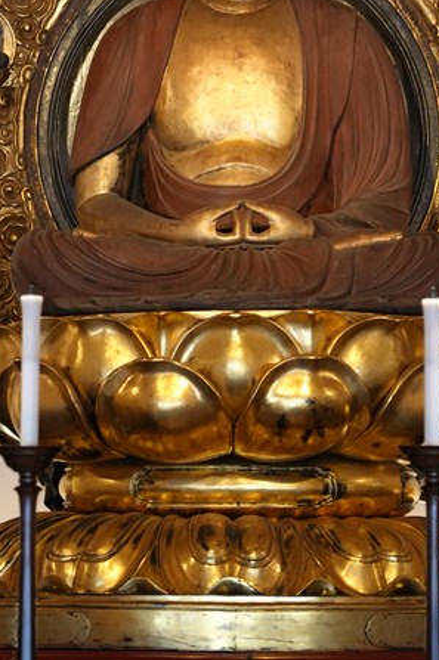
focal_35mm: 188
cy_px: 66
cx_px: 231
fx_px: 3447
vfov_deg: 10.9
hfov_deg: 7.3
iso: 5000
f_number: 4
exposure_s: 1/160
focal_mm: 82
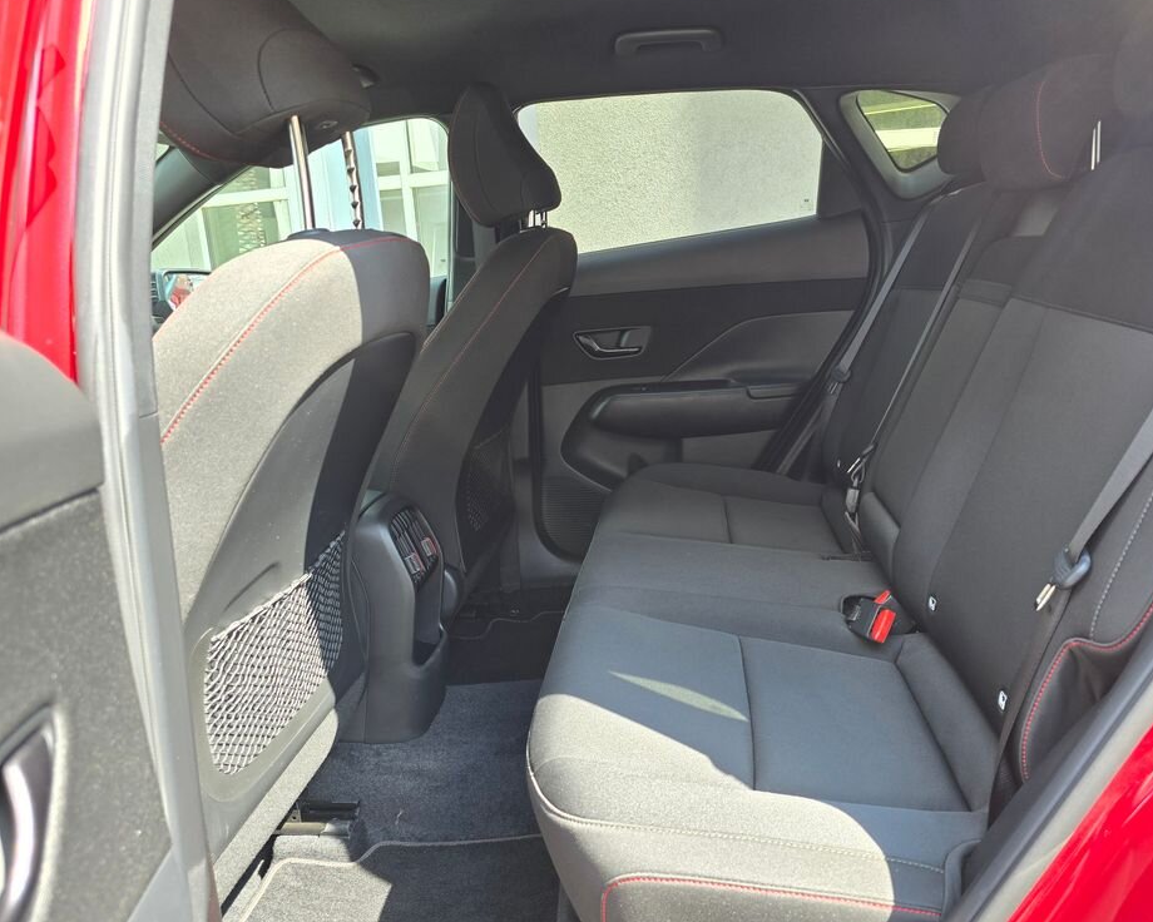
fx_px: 853
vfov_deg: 56.8
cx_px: 640
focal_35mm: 25
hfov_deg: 67.9
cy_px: 462
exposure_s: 1/180
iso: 80
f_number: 1.7
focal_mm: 6.3
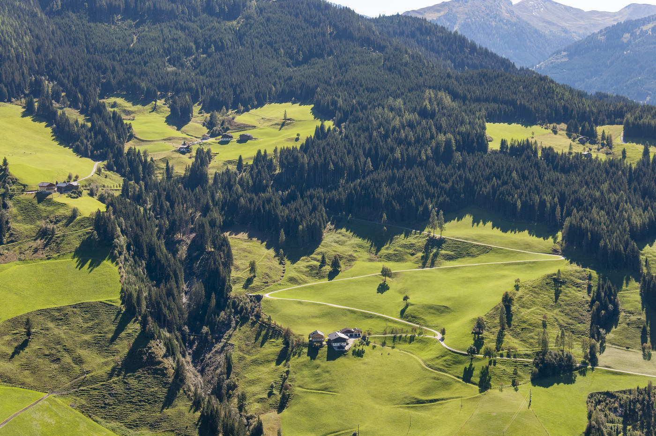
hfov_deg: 35.1
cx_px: 328
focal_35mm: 57
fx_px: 1037
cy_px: 218
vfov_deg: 23.7
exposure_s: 1/400
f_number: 7.1
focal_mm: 38
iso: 250
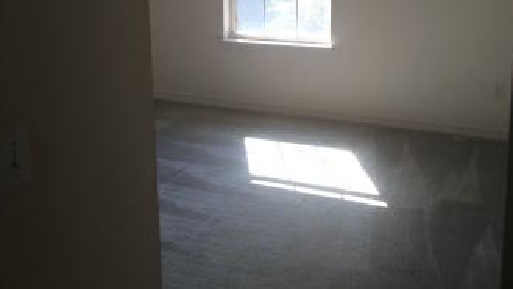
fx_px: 585
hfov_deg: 47.4
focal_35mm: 43
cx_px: 260
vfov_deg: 26.9
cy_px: 41
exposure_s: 1/120
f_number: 2.2
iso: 32
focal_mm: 4.15
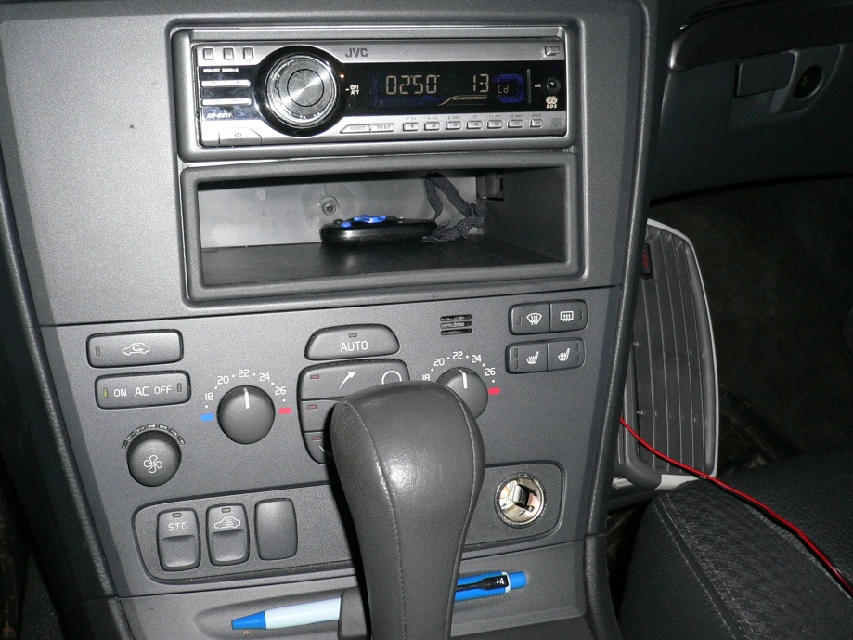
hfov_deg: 47.8
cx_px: 393
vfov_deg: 36.8
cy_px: 317
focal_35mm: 39
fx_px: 961
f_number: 2.8
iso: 100
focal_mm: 5.8
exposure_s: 1/60
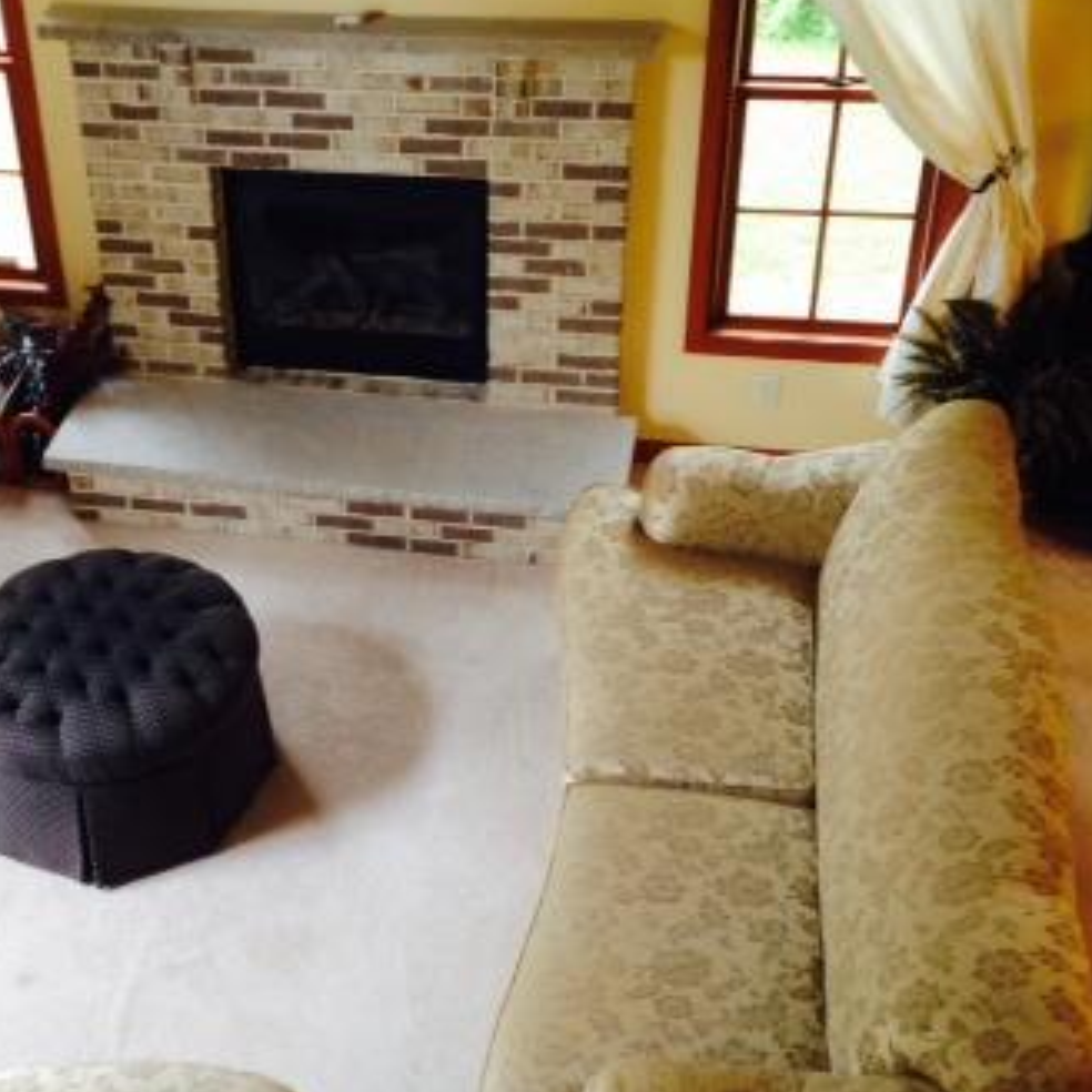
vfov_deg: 30.0
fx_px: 2034
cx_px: 246
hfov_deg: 29.5
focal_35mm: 57
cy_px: 489
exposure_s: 1/20
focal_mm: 4.12
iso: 64
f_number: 2.4
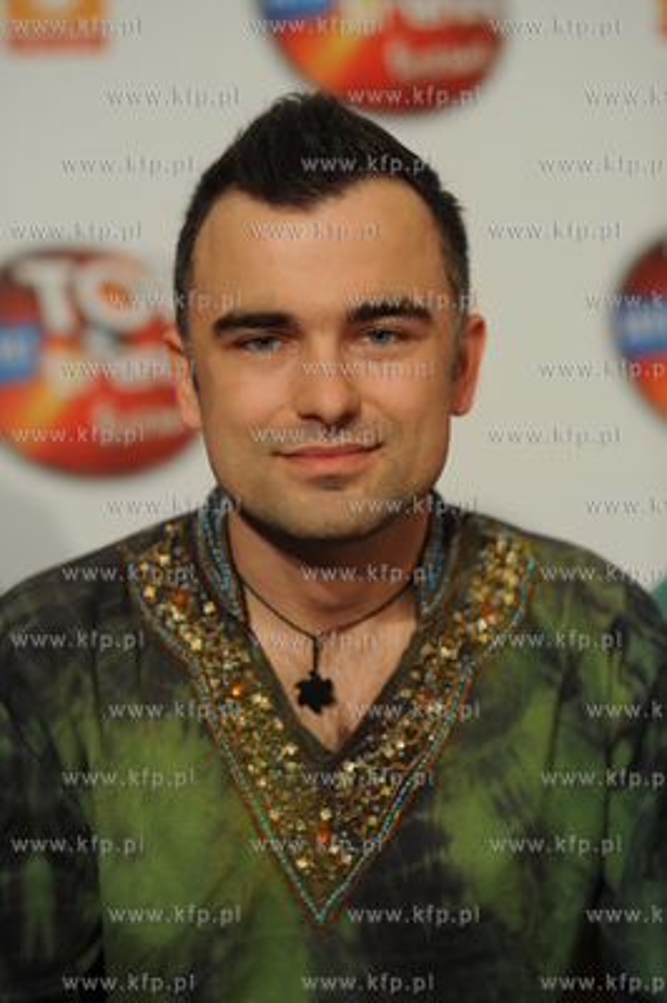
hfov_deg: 16.0
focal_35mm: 85
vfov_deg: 23.9
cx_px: 334
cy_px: 502
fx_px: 2366
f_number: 2.8
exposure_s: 1/160
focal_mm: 85
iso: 400
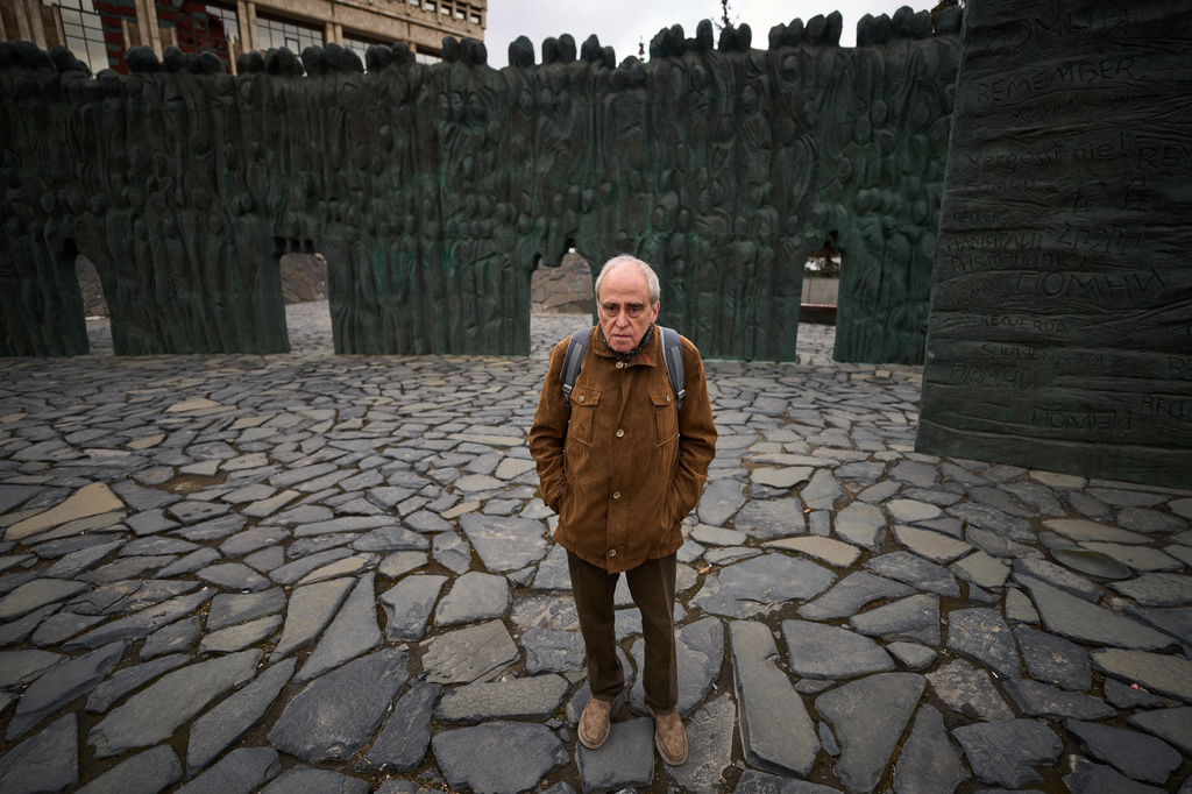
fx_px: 530
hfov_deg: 96.8
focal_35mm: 16
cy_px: 397
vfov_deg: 73.7
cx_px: 596
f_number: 1.8
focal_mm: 16
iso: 100
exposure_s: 1/800
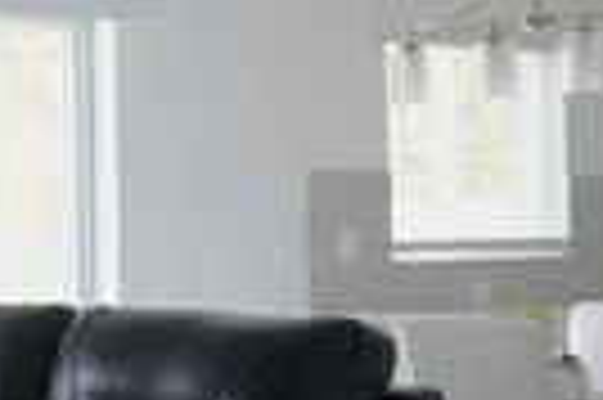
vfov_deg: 8.9
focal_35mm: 154
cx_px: -695
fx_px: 2568
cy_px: 222
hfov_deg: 11.7
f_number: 5
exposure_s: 1/1250
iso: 10000
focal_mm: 29.1
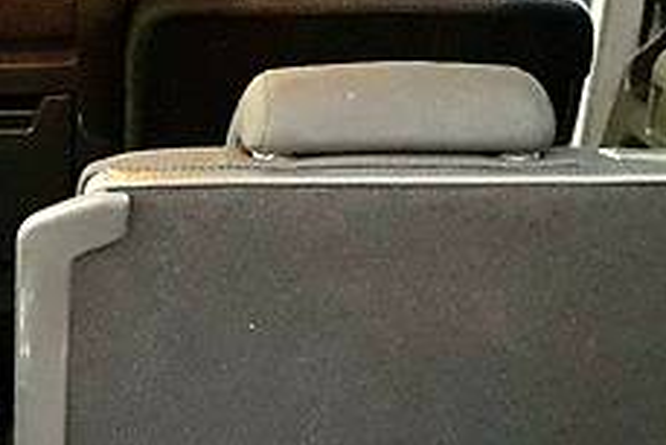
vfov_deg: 13.9
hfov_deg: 20.2
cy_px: 346
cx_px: 17
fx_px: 1814
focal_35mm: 98
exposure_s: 1/10
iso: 800
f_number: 1.9
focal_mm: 3.6
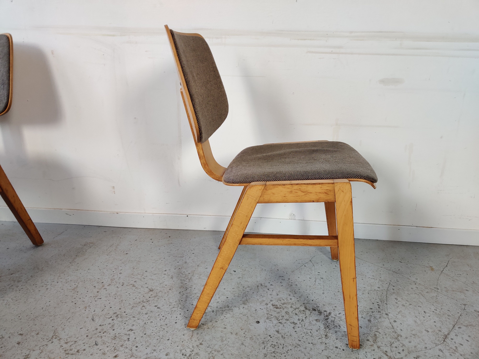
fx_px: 374
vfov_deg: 51.4
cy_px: 180
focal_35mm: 27
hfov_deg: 65.3
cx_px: 240
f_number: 1.65
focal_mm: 4.75
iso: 160
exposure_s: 1/100
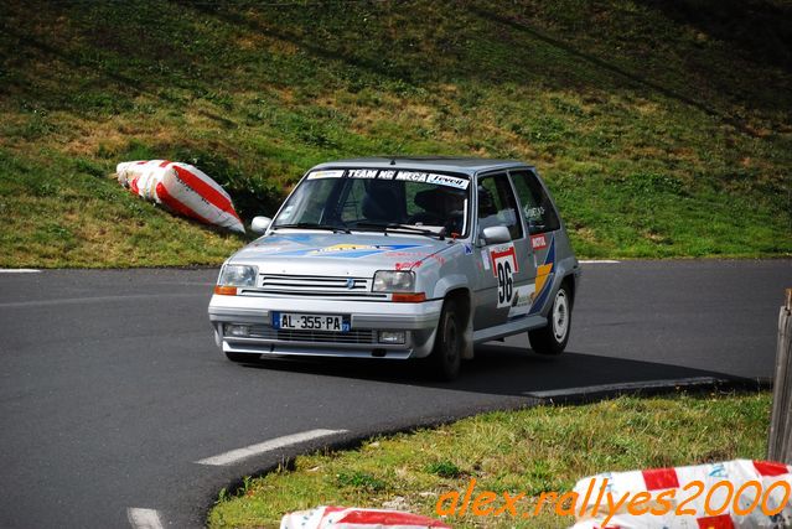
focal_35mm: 270
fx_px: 5944
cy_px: 264
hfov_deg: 7.6
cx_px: 396
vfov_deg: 5.1
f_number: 6.3
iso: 800
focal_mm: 180
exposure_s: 1/4000
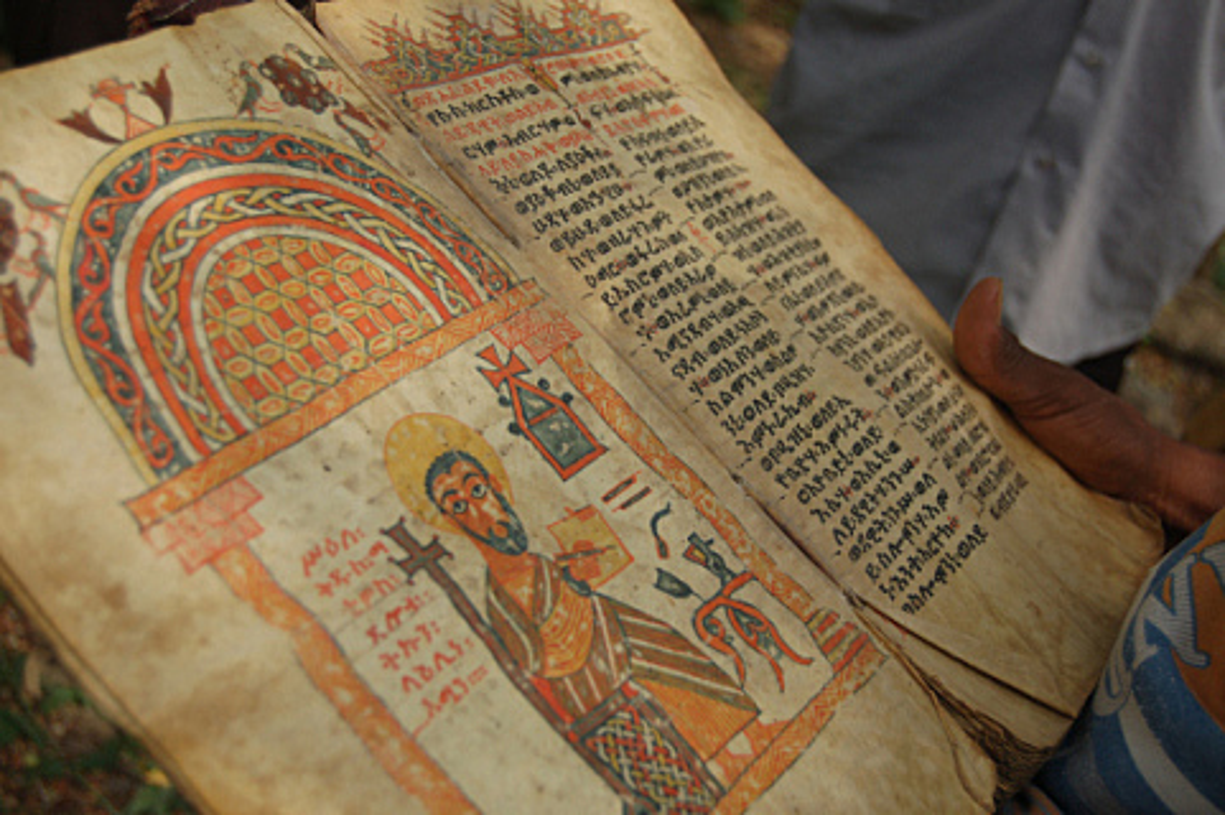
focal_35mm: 57
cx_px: 612
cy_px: 408
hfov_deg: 35.1
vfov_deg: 23.7
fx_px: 1938
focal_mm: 38
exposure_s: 1/800
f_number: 4.8
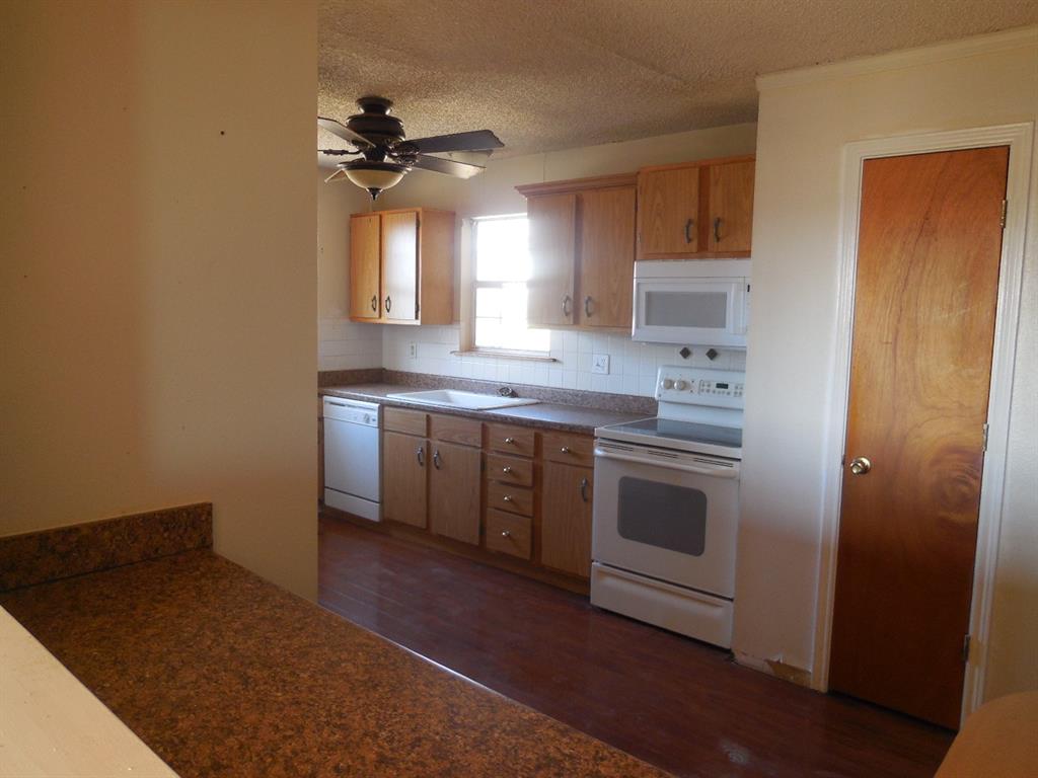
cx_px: 519
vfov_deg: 54.9
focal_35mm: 25
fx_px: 750
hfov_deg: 69.4
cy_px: 389
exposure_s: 1/30
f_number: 3.1
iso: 200
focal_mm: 4.5
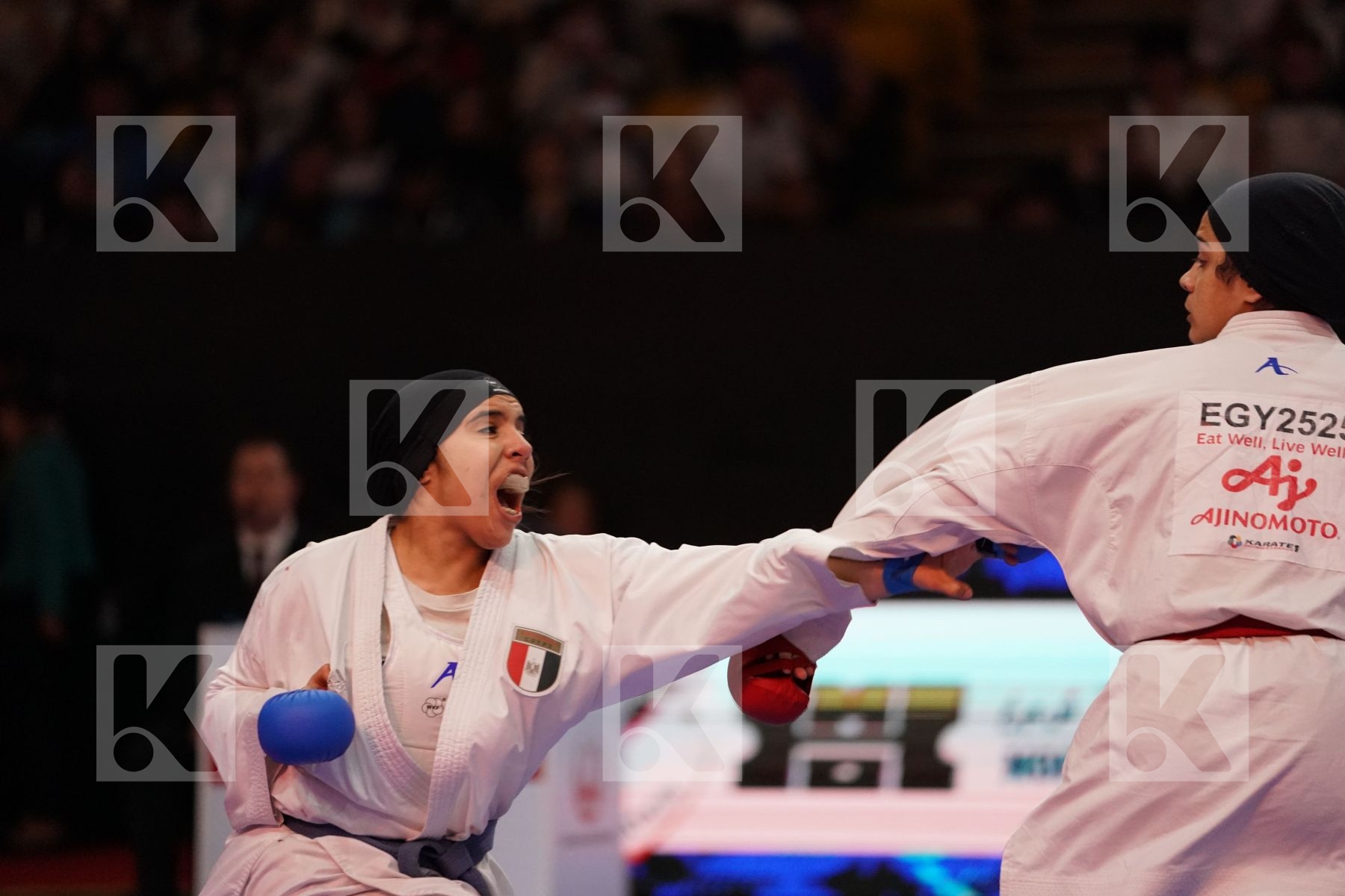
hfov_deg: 10.3
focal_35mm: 200
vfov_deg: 6.9
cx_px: 672
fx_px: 7472
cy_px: 448
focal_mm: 200
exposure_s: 1/1000
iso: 5000
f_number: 2.8
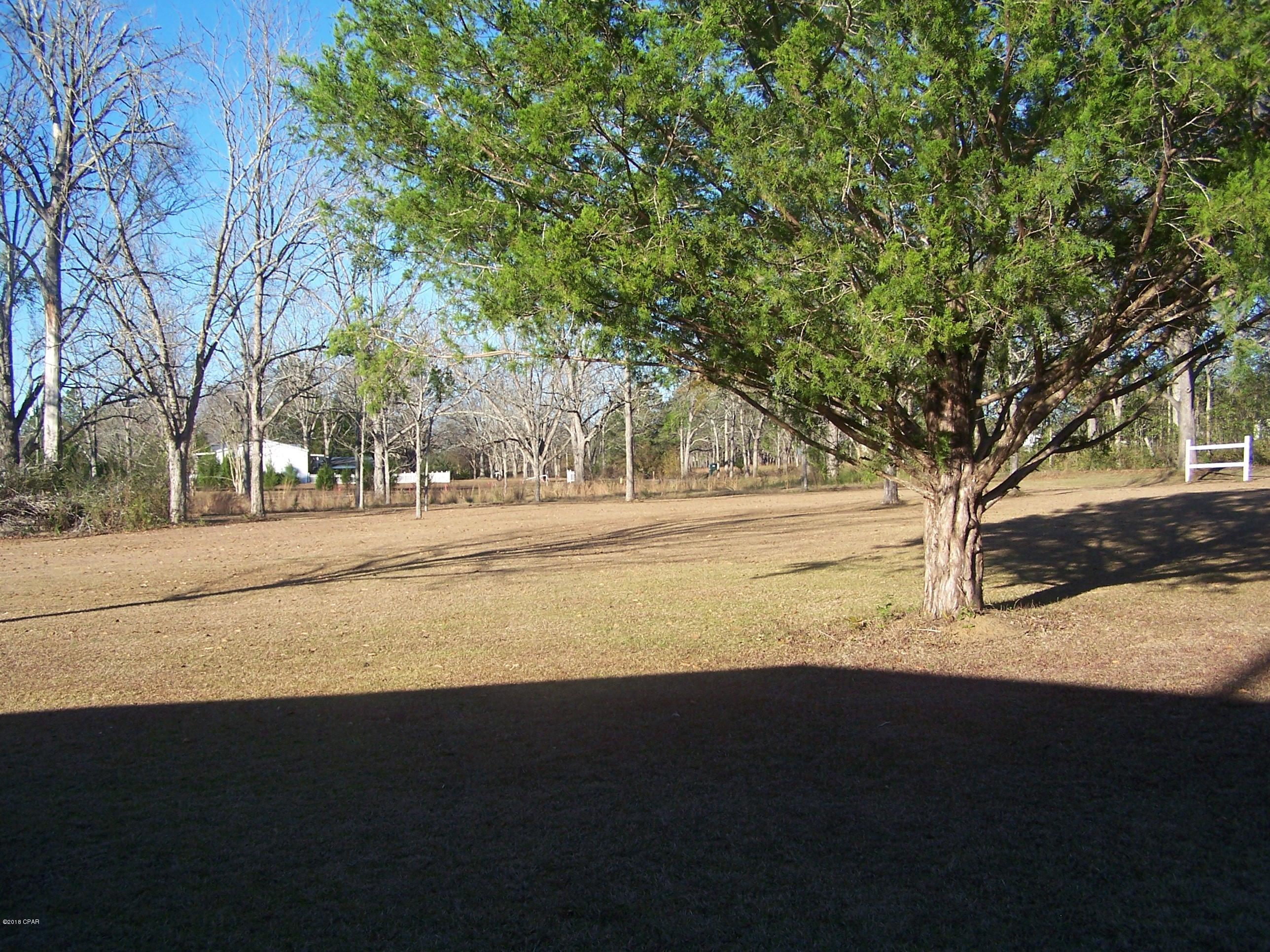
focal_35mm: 38
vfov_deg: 37.7
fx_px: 1394
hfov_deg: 49.0
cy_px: 476
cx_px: 635
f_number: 2.8
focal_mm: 6.3
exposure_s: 1/640
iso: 80
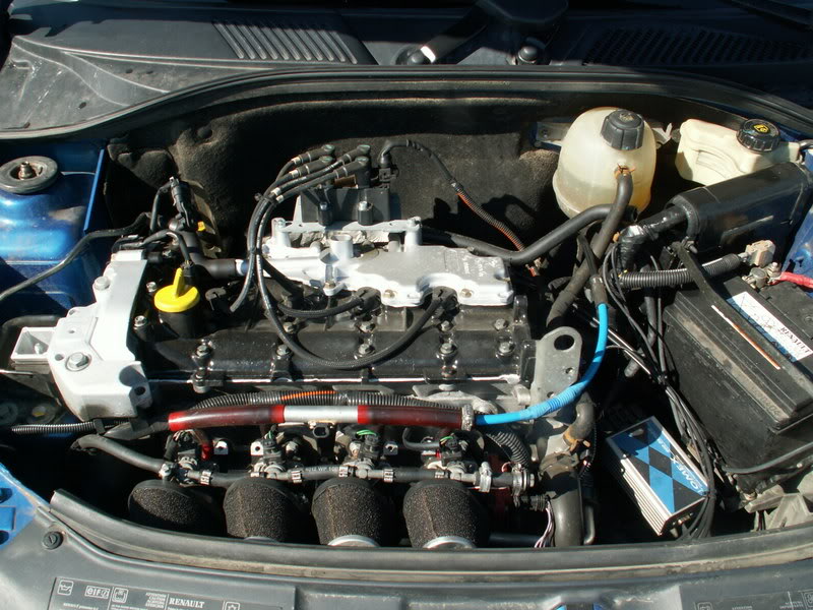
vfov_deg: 40.7
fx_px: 822
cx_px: 406
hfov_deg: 52.6
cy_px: 305
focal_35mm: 35
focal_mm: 5.86
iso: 50
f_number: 5.6
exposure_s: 1/160
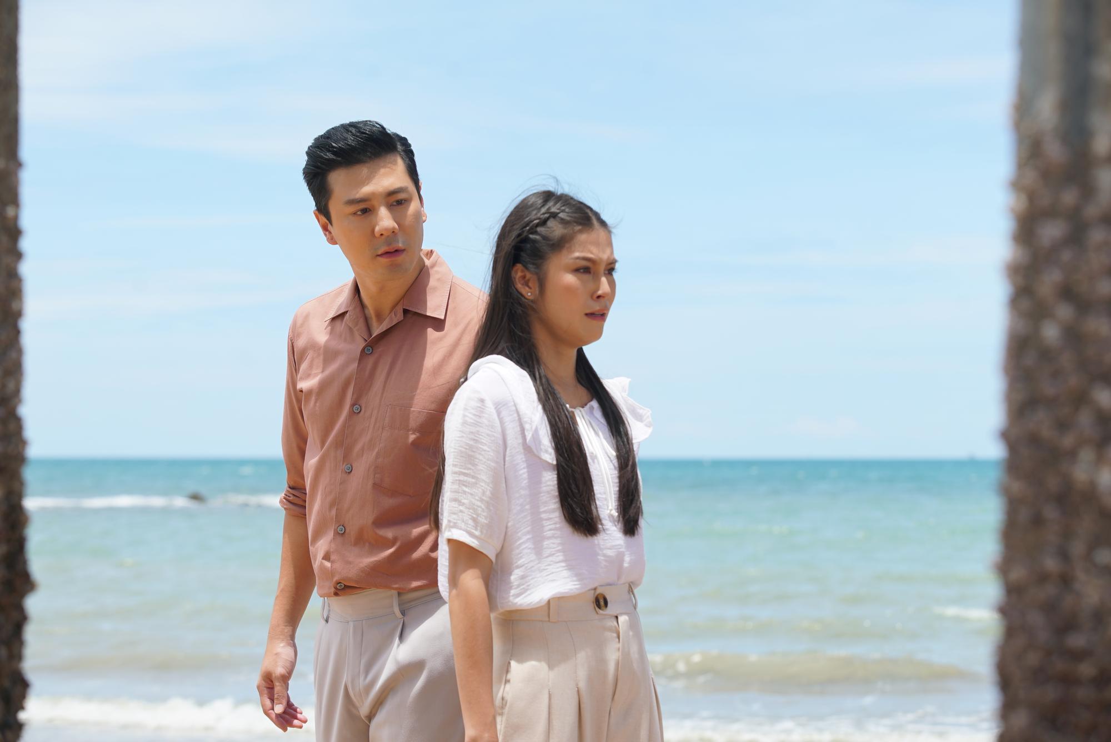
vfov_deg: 13.1
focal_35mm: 105
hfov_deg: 19.4
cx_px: 556
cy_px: 371
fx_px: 3241
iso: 100
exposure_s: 1/320
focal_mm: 105
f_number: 6.3
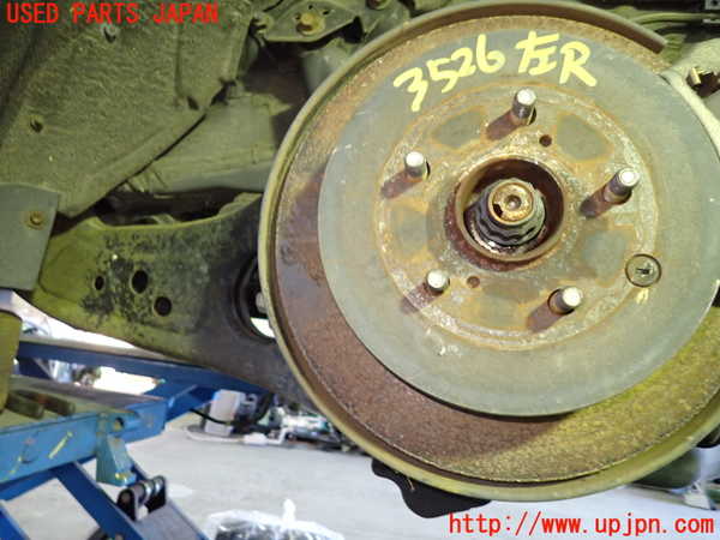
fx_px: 520
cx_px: 360
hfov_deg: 69.4
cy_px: 270
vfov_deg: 54.9
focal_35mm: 25
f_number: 2
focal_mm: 4.5
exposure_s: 1/30
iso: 640
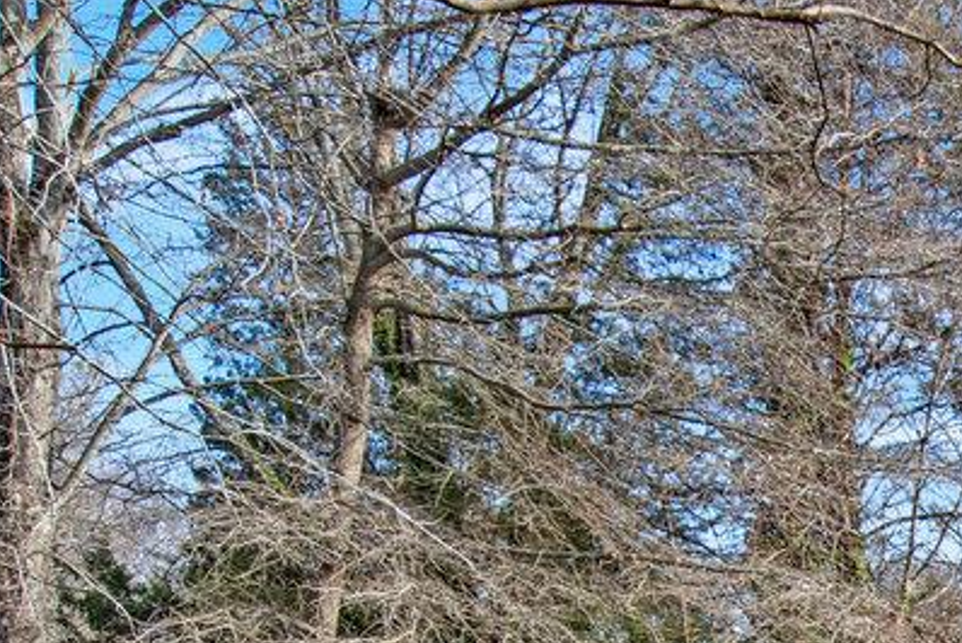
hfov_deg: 23.8
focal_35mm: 72
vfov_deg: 17.2
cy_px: 951
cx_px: 1337
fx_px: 1925
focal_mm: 14
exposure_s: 1/60
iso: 100
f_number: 8
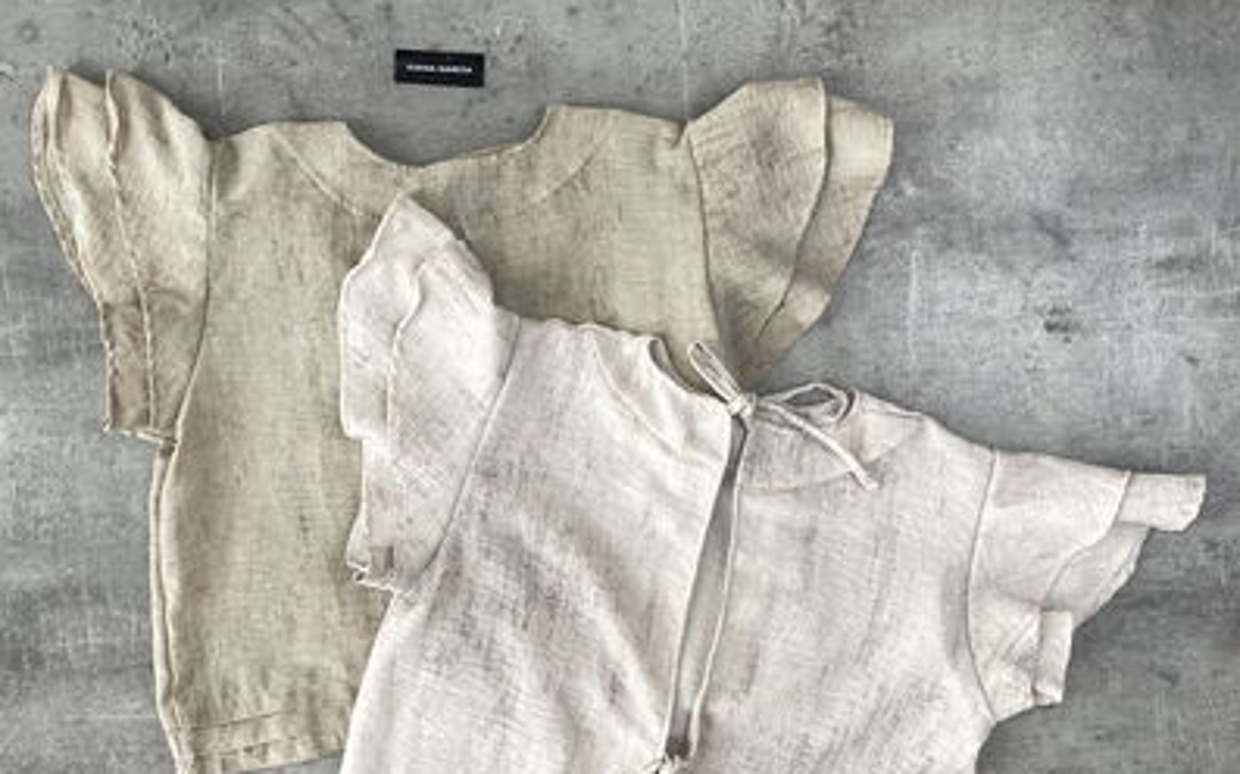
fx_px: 1250
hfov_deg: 52.8
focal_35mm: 37
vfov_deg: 34.4
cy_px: 448
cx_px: 622
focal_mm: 4.2
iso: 40
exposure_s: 1/121
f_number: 1.6
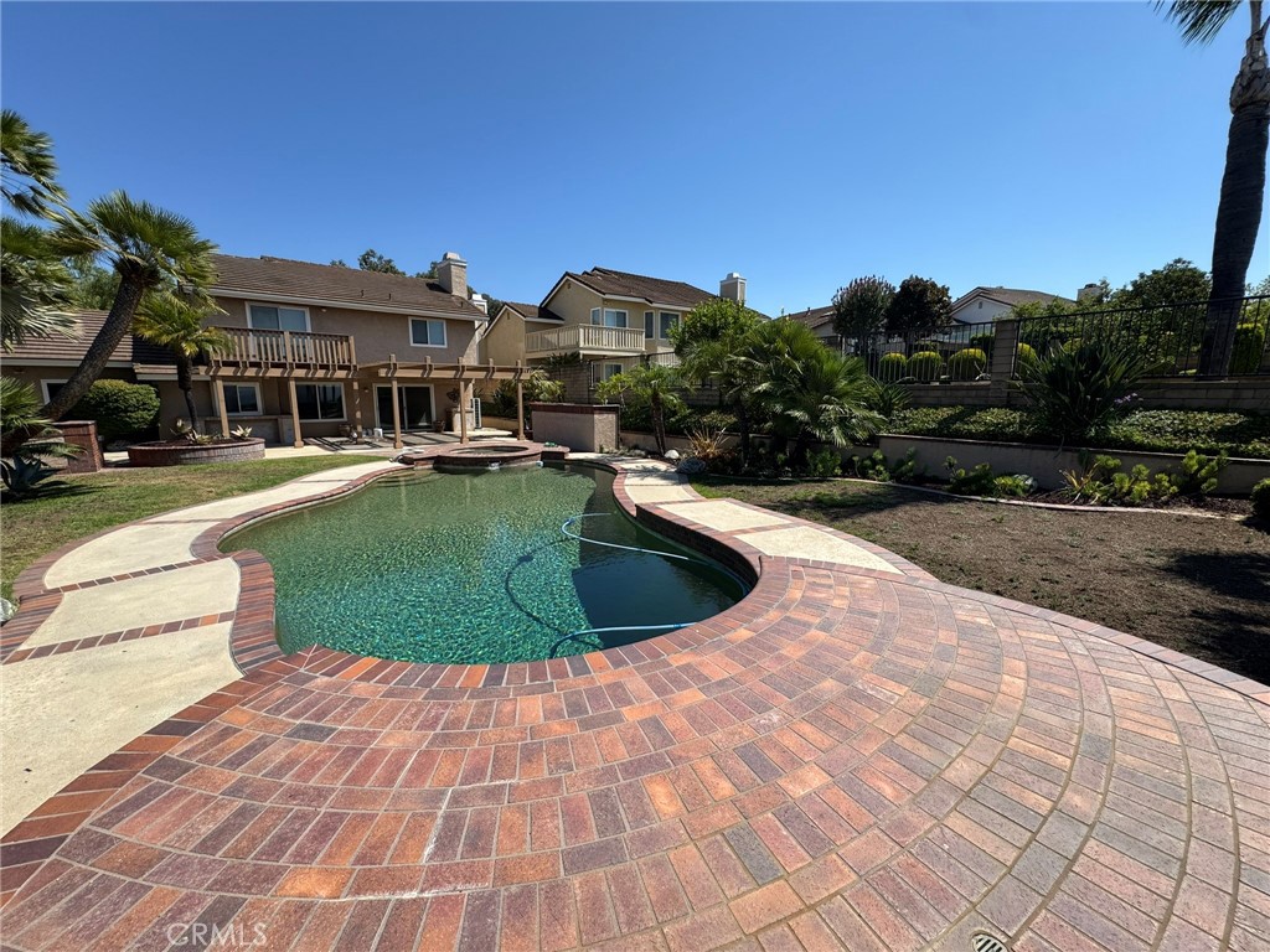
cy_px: 476
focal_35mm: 14
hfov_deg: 102.1
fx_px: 514
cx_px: 635
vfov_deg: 85.7
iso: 50
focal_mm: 2.22
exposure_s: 1/1748
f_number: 2.2
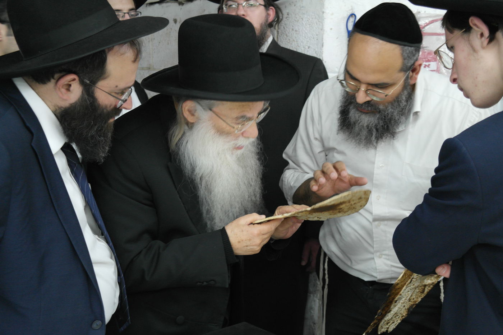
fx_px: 698
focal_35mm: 50
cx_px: 252
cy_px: 168
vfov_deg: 27.0
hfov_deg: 39.6
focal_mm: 33
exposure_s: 1/30
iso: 800
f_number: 4.5
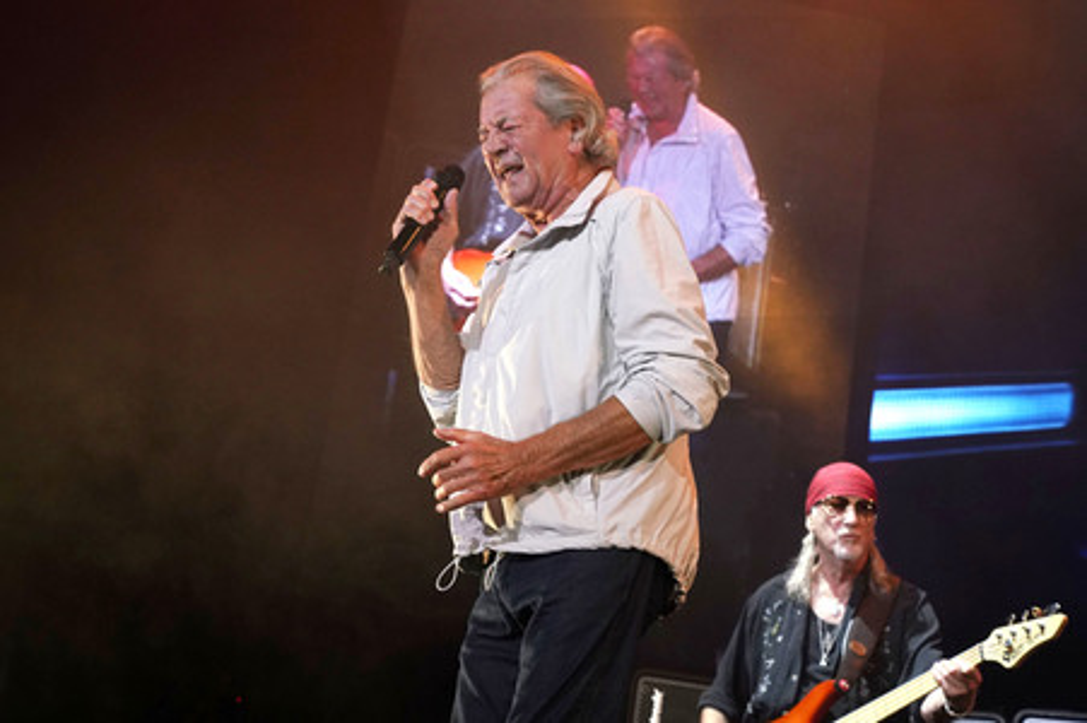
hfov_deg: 42.8
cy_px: 362
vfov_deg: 29.2
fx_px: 1388
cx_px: 544
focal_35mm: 46
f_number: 5
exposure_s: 1/500
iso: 1600
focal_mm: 46
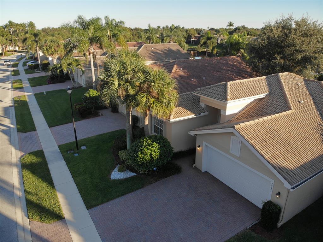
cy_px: 121
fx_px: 224
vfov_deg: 56.8
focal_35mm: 24
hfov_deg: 71.6
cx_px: 162
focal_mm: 4.5
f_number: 2.8
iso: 100
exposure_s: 1/368
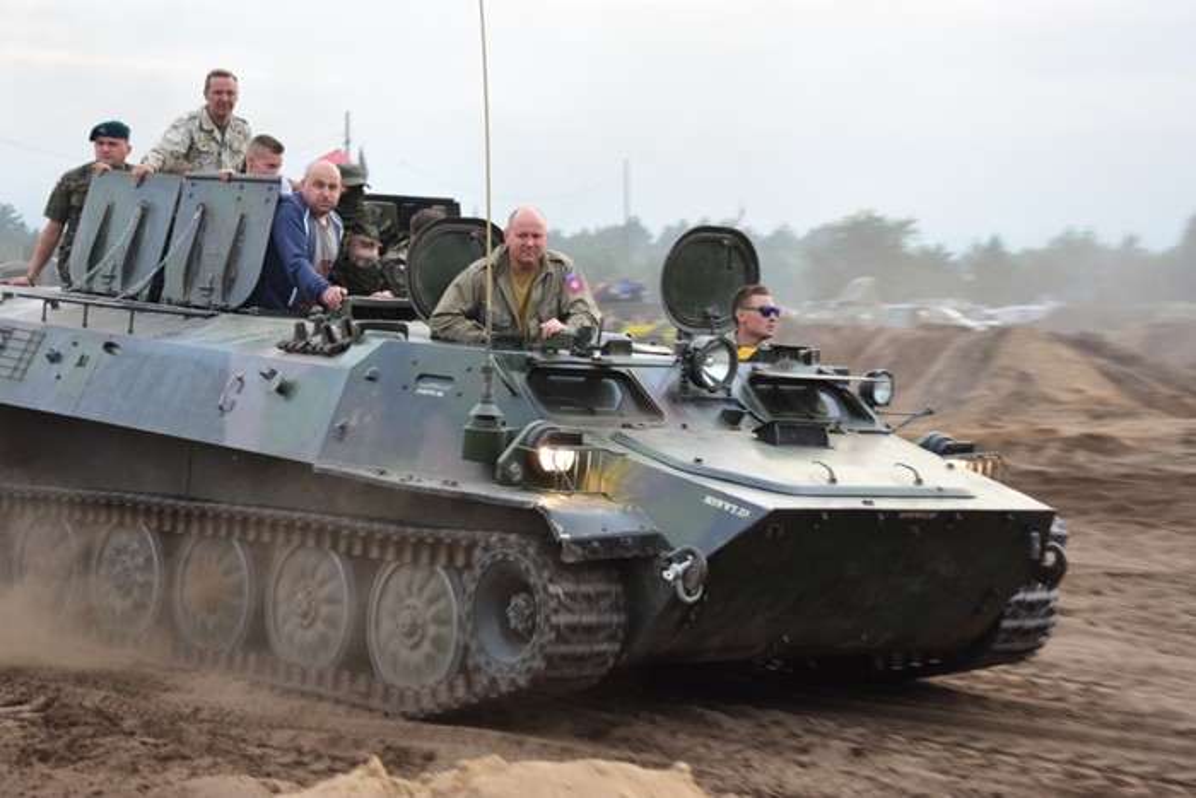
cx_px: 598
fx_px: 2492
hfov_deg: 27.0
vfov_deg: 18.2
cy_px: 399
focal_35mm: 75
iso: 800
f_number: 5.6
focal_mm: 50
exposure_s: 1/100
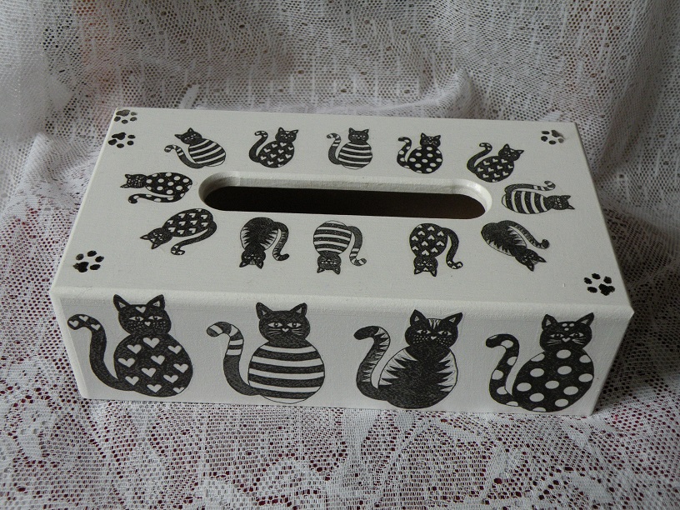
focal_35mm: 42
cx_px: 340
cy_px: 255
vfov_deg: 34.3
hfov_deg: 44.8
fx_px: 825
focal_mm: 7.4
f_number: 3.2
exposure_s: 1/60
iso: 237
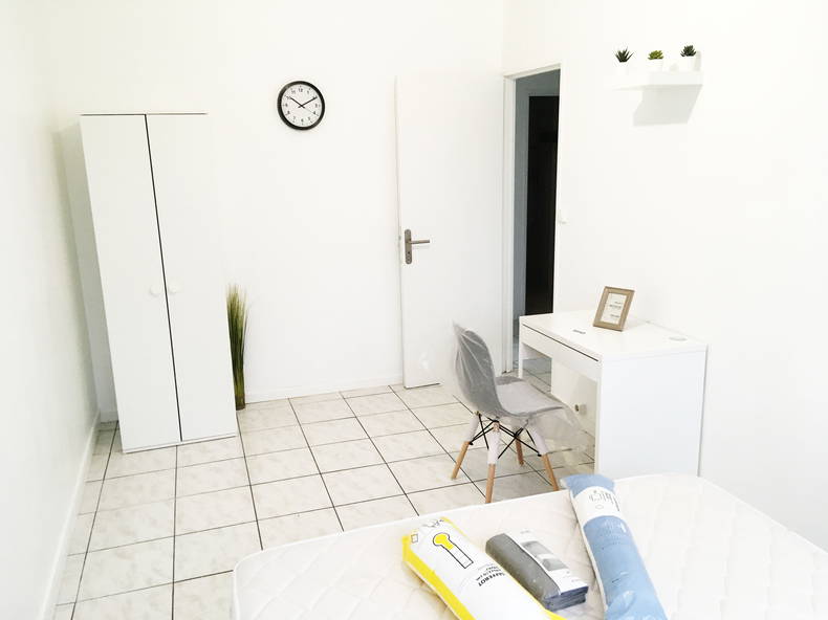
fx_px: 693
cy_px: 310
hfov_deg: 61.7
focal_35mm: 29
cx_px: 414
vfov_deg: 48.2
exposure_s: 1/33
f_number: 2.2
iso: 64
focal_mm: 4.15
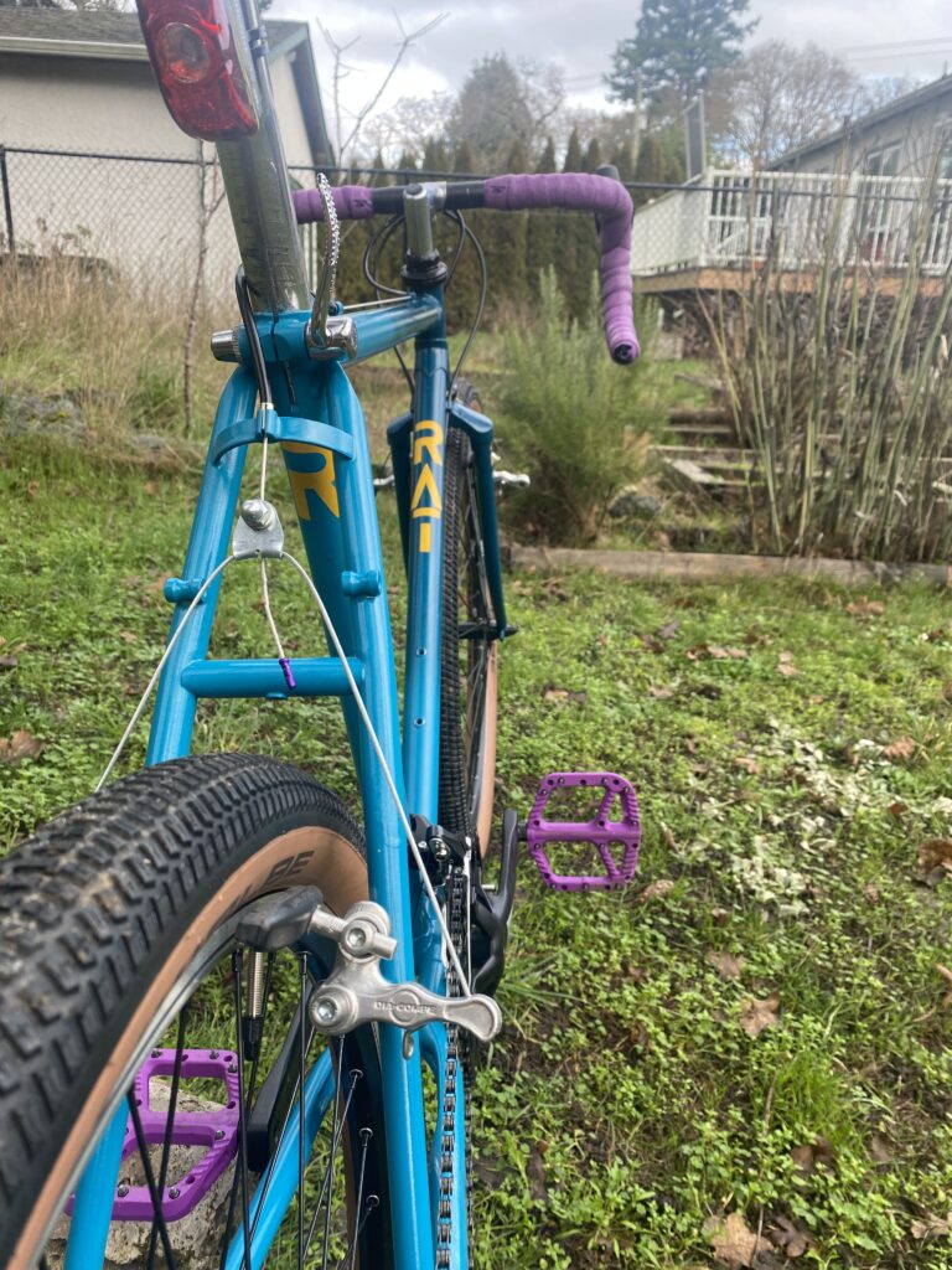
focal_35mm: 26
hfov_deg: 53.1
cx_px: 476
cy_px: 635
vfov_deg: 67.3
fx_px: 953
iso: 32
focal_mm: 4.25
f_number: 1.8
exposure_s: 1/123
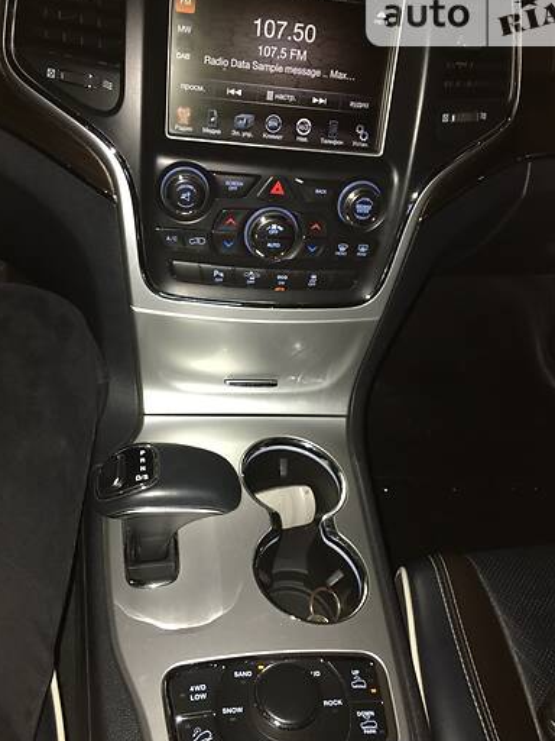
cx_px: 270
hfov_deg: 41.8
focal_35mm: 34
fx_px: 727
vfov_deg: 53.9
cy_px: 401
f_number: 2.2
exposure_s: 1/17
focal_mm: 4.2
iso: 100
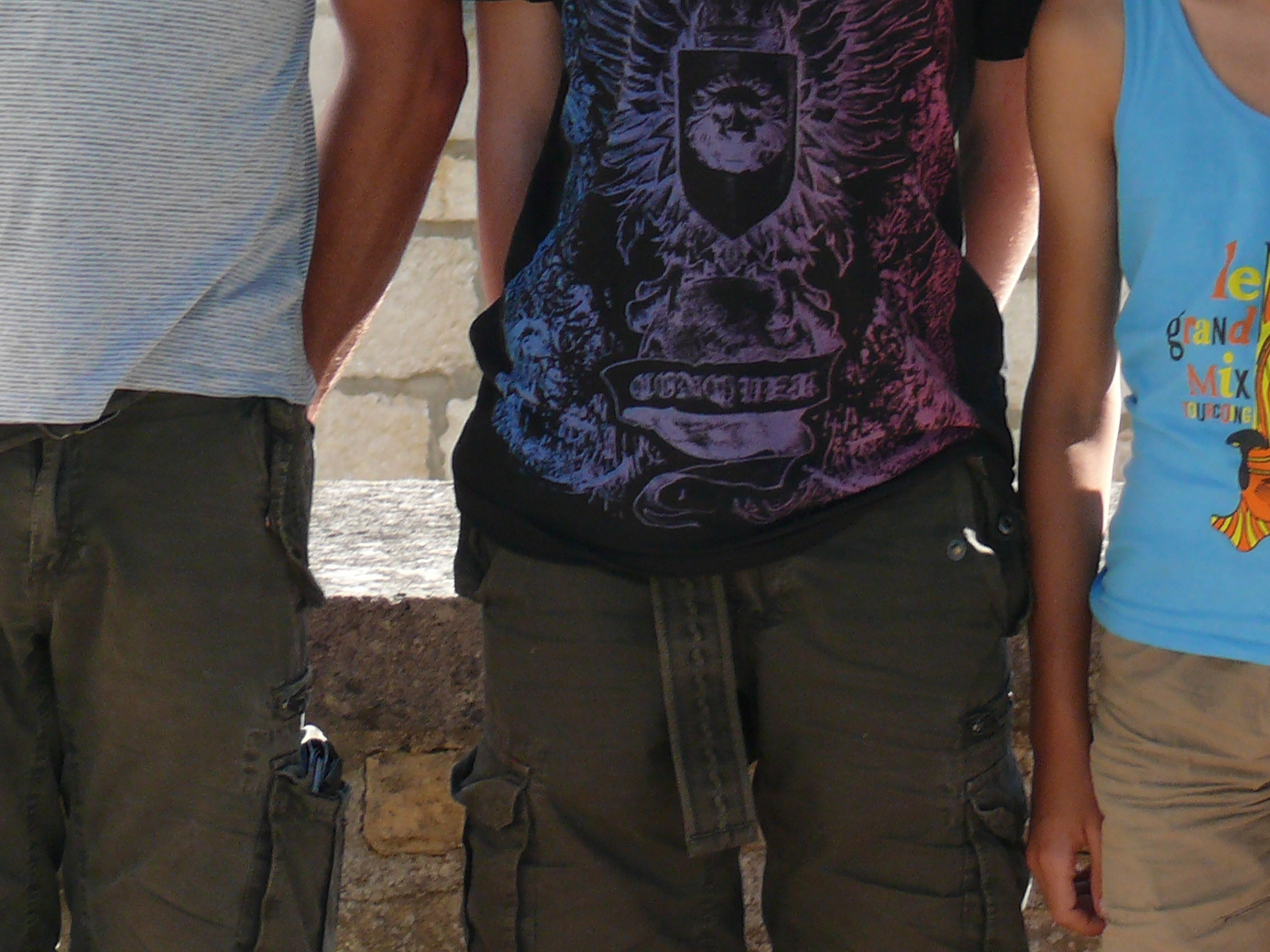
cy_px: -225
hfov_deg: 7.1
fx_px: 10234
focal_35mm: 279
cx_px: 796
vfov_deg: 5.3
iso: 100
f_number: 4
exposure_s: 1/200
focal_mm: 22.4
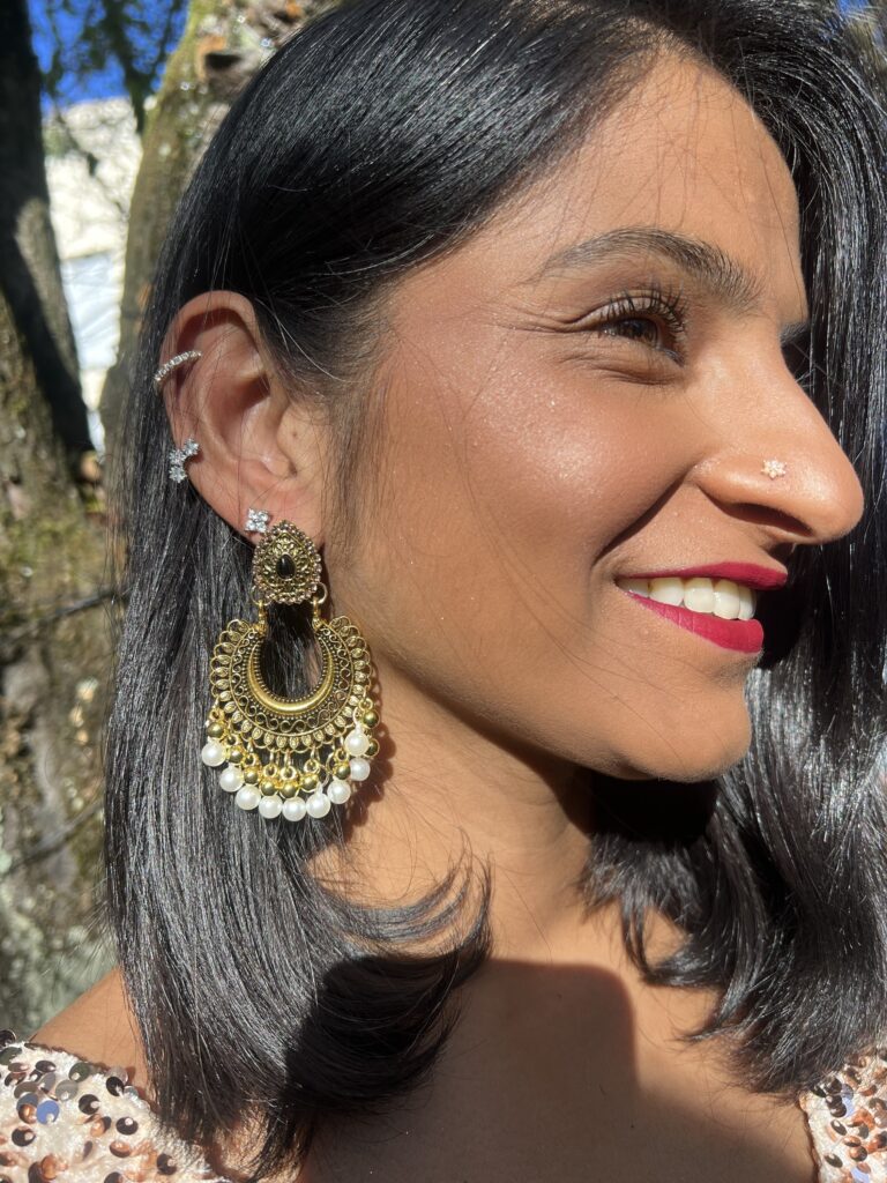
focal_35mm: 26
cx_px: 444
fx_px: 888
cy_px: 592
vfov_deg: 67.3
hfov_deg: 53.1
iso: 50
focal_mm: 5.7
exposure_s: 1/733
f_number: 1.5
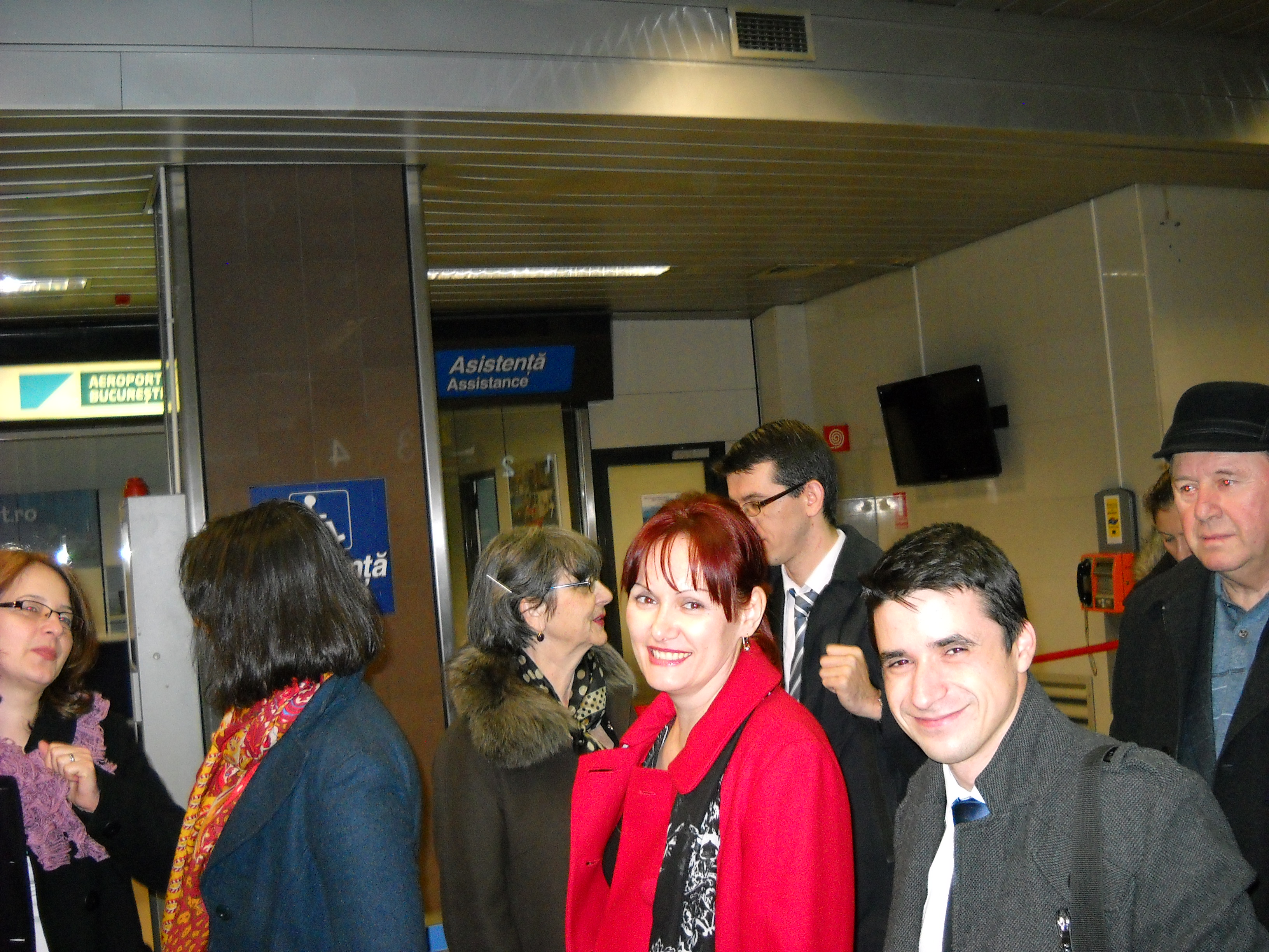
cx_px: 634
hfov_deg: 45.8
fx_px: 1503
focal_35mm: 41
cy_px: 476
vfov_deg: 35.1
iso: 400
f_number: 3.1
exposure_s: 1/30
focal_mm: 6.72
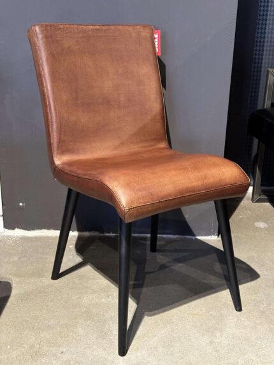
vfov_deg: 39.6
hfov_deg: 30.3
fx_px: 506
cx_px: 137
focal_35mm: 48
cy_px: 182
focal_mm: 6.86
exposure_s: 1/33
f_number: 1.78
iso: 500
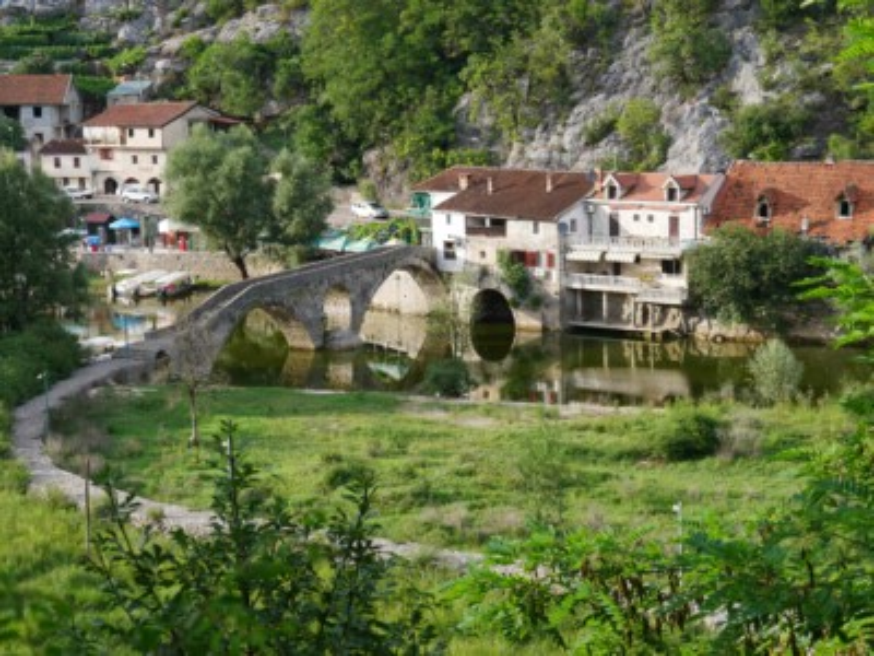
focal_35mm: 80
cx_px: 437
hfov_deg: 24.4
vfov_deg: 18.4
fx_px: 2020
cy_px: 328
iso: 200
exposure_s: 1/200
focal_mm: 40
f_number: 5.6
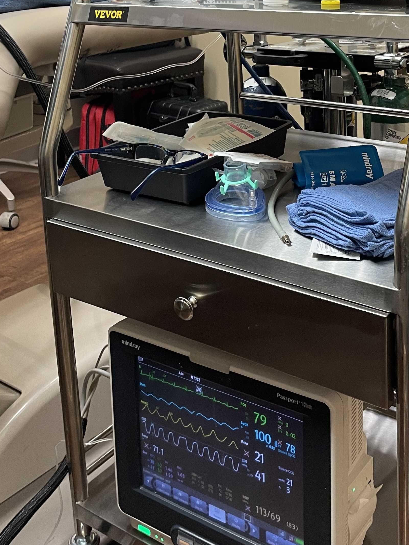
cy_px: 95
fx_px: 772
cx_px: 268
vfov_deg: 37.3
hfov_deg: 29.5
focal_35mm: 49
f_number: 1.6
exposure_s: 1/60
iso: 160
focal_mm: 4.2
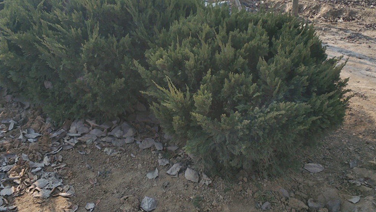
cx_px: 191
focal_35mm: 40
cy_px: 64
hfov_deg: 50.5
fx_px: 399
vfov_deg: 29.4
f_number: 1.8
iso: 307
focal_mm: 3.82
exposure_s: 1/1486
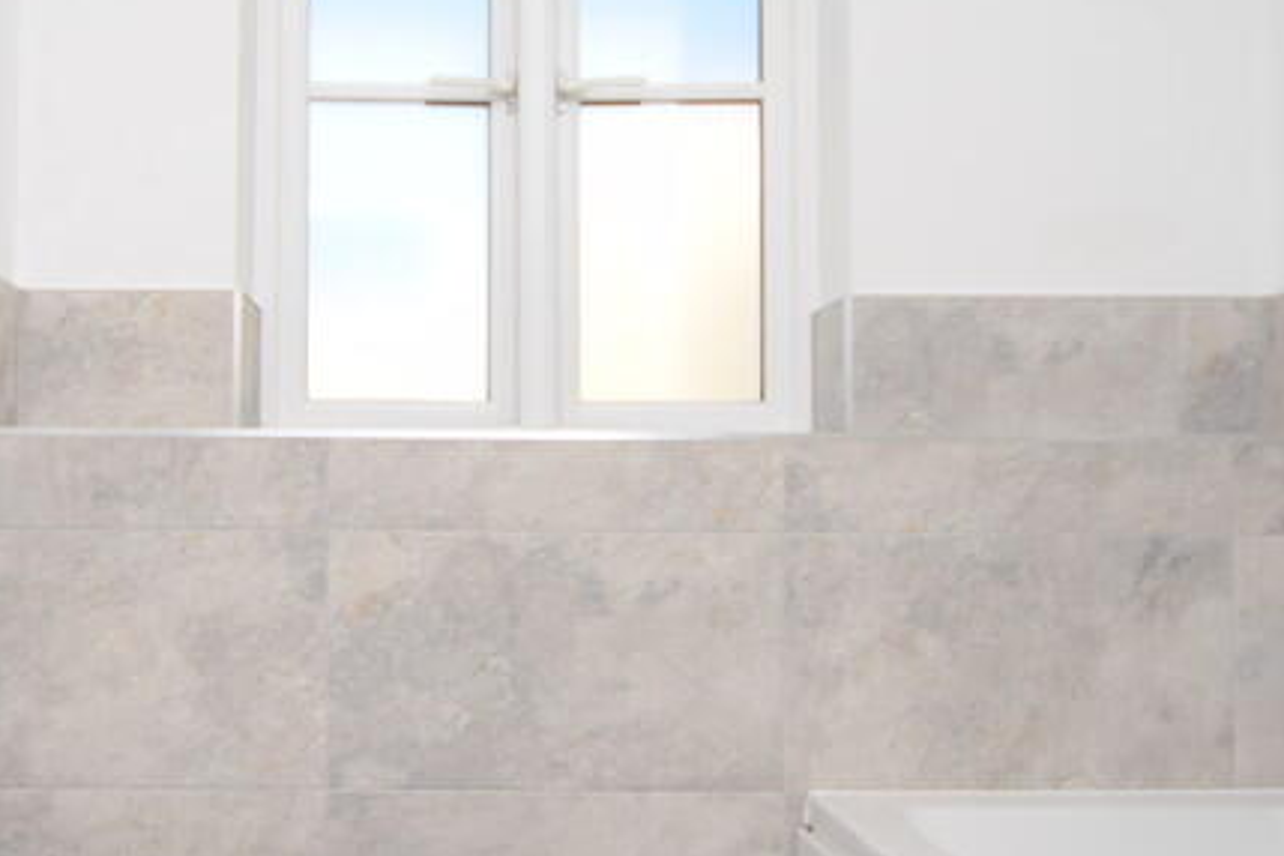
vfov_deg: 31.2
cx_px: 473
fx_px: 1534
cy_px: 429
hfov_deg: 45.0
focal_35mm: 43
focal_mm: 12
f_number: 5
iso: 100
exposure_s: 1/200
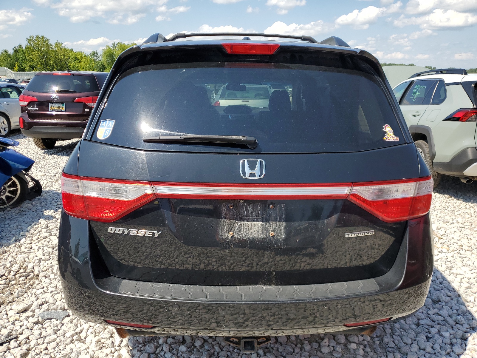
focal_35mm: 26
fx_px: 358
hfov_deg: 67.3
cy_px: 179
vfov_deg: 53.1
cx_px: 238
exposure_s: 1/2500
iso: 50
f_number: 1.5
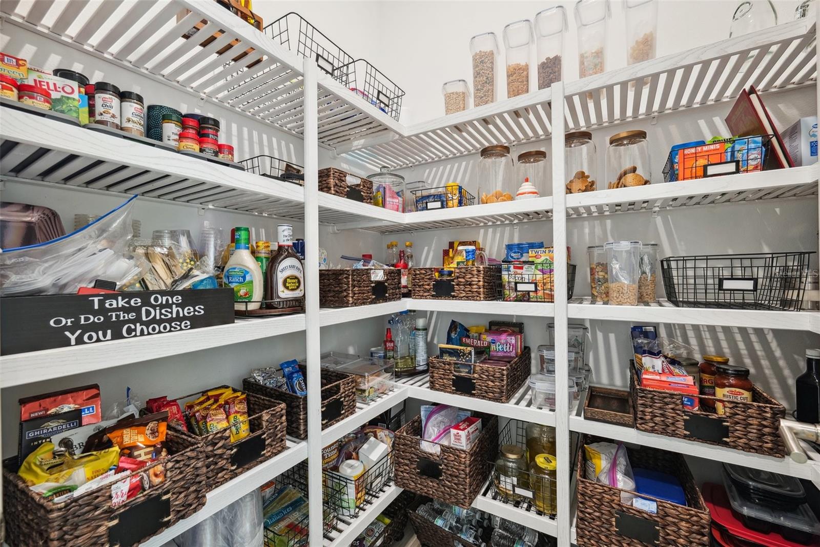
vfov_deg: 81.2
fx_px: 319
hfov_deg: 104.3
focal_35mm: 14
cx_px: 410
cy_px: 274
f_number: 8
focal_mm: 14
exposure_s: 1/3.33
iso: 400
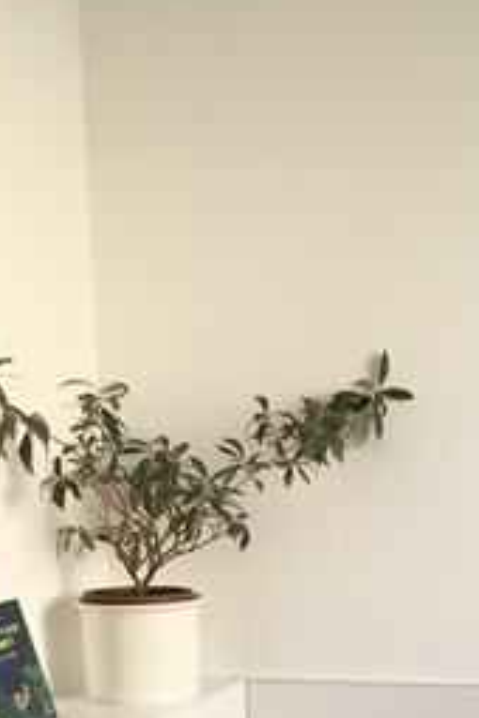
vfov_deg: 21.1
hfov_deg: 14.9
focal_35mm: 91
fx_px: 1816
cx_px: 372
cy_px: 822
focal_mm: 4.15
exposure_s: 1/33
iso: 32
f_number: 2.2
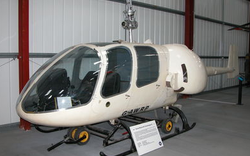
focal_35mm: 38
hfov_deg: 51.6
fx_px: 259
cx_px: 125
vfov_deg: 33.5
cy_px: 70
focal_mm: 8.9
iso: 200
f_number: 2.8
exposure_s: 1/60
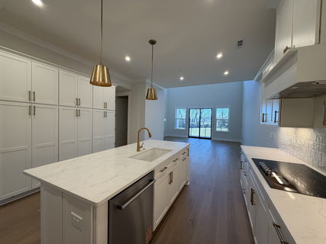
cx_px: 163
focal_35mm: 14
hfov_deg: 102.1
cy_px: 122
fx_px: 132
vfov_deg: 85.6
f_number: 2.2
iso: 125
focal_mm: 2.22
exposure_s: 1/120
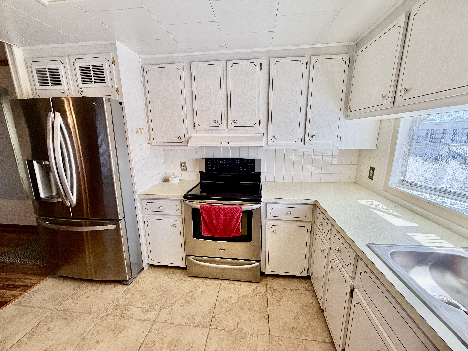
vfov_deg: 85.7
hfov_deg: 102.1
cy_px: 176
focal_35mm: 14
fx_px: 189
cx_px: 234
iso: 50
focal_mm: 2.22
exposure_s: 1/188
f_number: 2.2
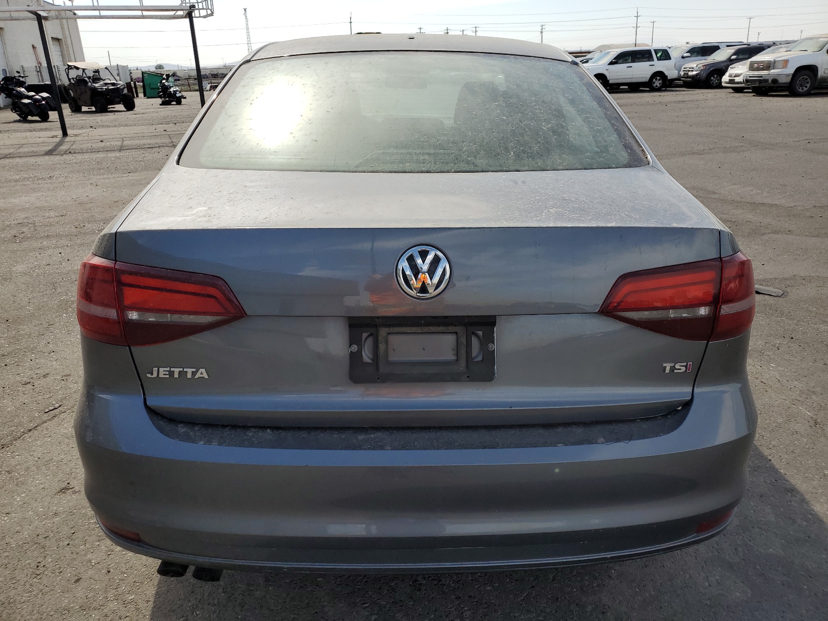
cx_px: 414
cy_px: 310
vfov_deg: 53.1
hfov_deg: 67.3
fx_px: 622
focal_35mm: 26
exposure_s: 1/2500
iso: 50
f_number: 1.5
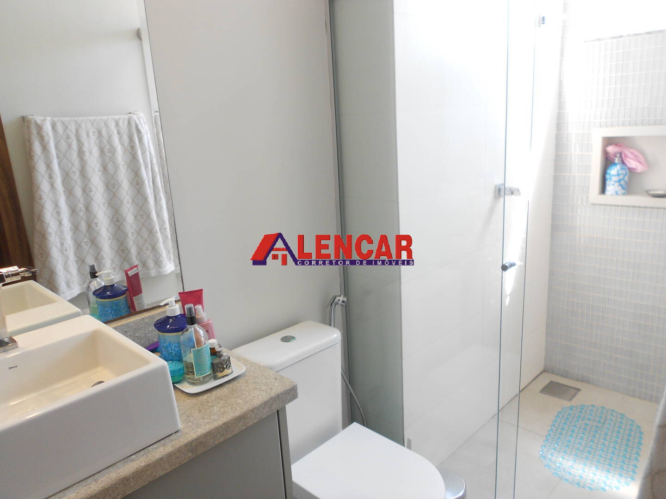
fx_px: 500
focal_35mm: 26
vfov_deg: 53.1
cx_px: 333
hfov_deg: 67.3
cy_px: 250
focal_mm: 4.6
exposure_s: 1/30
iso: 100
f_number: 3.2
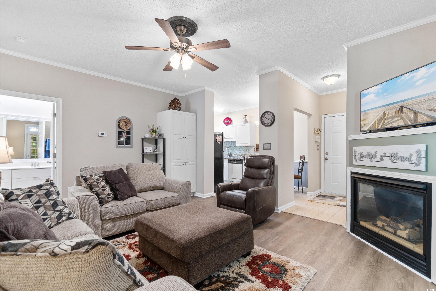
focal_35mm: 15
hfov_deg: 100.4
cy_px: 146
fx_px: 182
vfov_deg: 77.3
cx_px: 218
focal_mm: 10
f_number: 4.5
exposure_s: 1/1.25
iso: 100
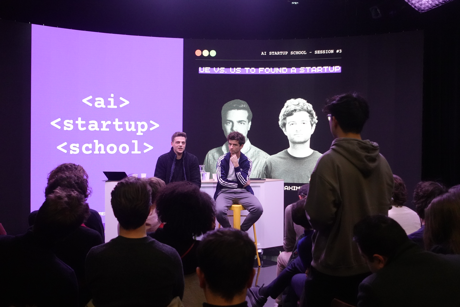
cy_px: 154
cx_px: 230
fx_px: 575
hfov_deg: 43.6
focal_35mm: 45
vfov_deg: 29.9
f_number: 2.8
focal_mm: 17.16
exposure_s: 1/250
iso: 2500
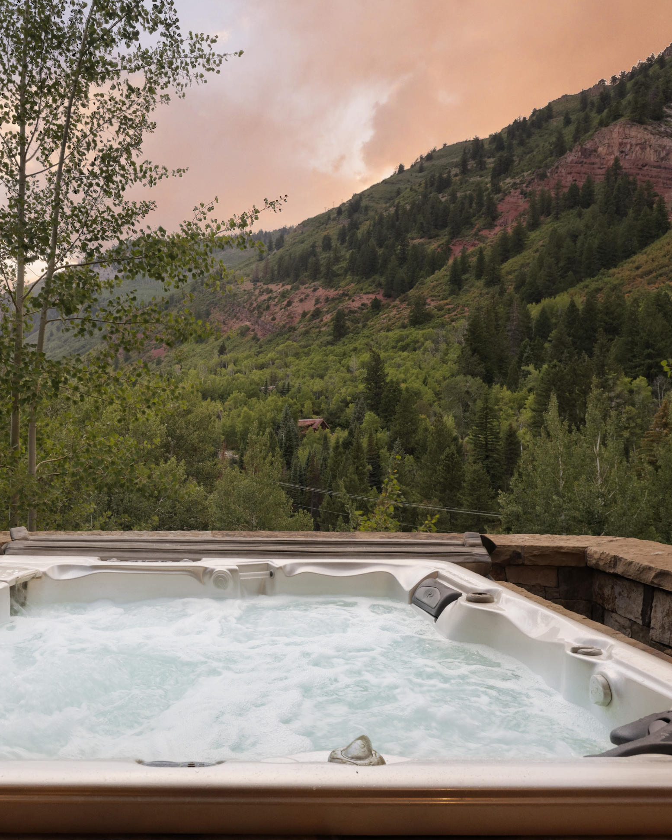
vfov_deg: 60.4
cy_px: 433
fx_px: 721
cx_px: 195
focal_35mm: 29
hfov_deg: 48.6
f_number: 7.1
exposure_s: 1/80
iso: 1000
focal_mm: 20
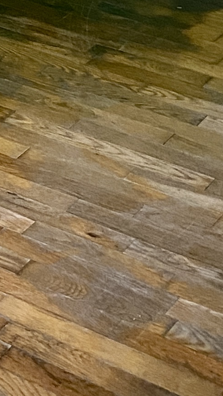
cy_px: -404
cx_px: -272
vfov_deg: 13.7
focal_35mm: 132
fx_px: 1387
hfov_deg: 8.5
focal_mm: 4.25
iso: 160
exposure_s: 1/60
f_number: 1.8
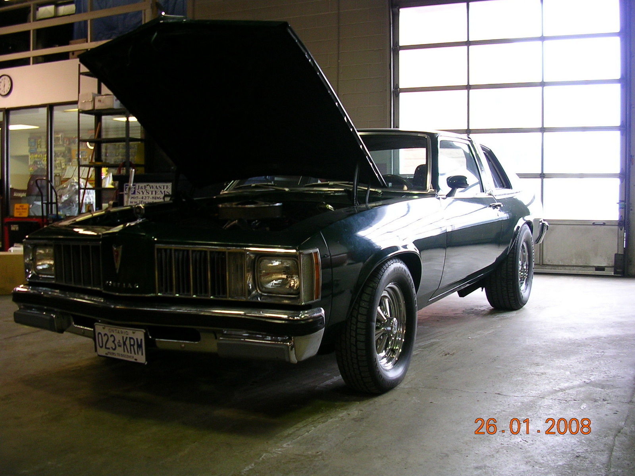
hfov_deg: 49.0
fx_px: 697
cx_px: 318
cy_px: 238
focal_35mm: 38
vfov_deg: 37.7
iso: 50
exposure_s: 1/12
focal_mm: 5.8
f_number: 2.8
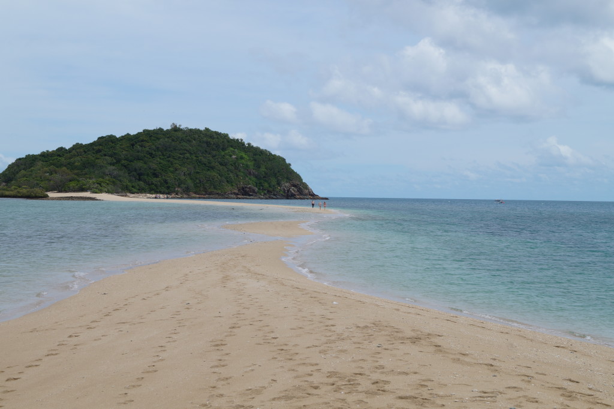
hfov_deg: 29.9
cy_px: 204
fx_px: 1151
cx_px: 307
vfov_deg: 20.1
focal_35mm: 68
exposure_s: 1/200
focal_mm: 45
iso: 100
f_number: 11
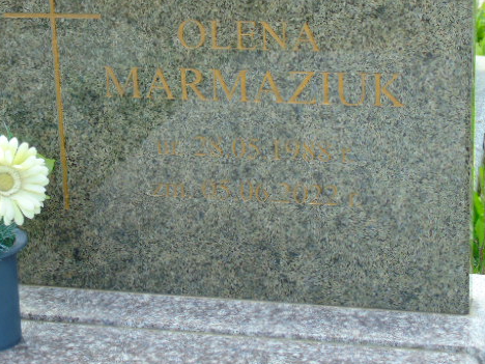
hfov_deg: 20.2
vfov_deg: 15.2
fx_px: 1359
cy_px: 120
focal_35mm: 97
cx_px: 188
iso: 80
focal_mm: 13
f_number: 4.7
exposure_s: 1/160
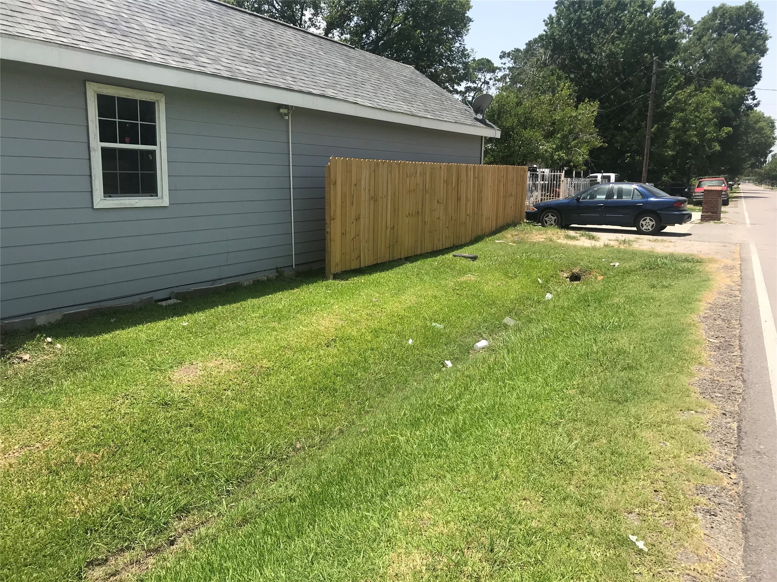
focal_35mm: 28
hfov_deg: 63.4
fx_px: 628
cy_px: 291
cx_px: 388
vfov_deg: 49.7
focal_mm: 3.99
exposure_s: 1/1773
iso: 20
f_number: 1.8
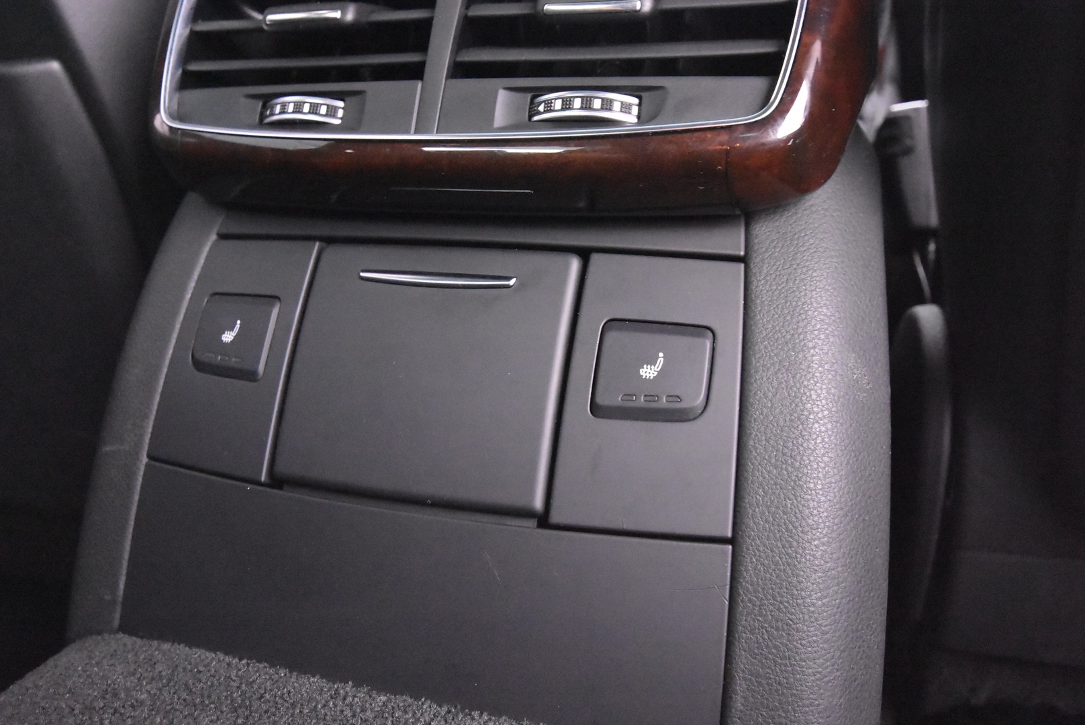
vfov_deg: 43.7
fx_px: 905
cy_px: 362
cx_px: 542
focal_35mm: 30
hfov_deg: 61.9
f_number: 5.6
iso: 12800
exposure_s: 1/8
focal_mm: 20
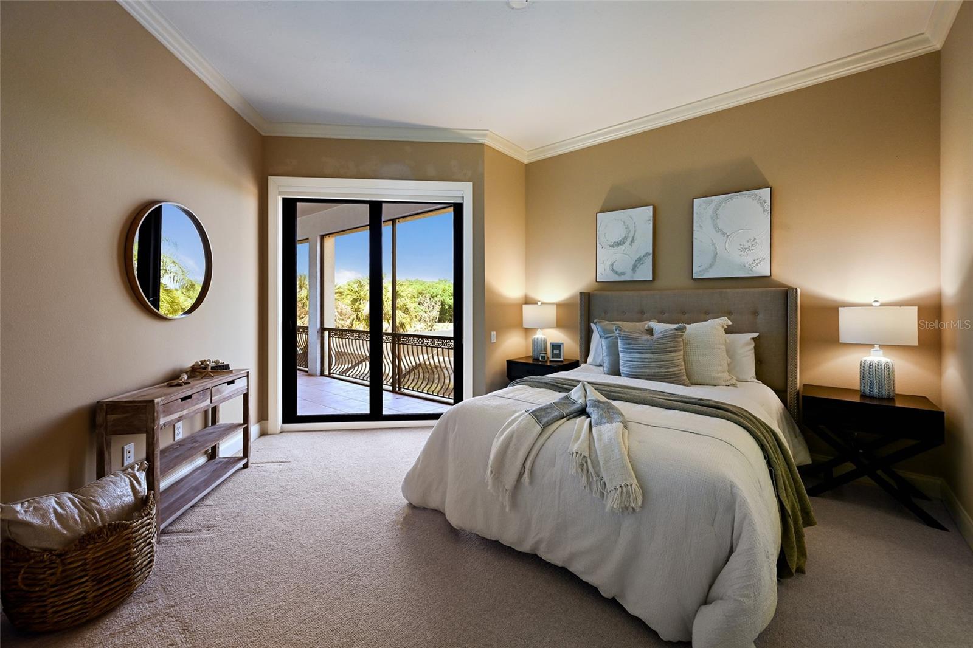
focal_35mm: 14
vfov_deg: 81.2
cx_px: 486
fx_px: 378
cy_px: 324
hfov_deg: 104.3
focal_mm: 14
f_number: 8
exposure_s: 1/25
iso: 800
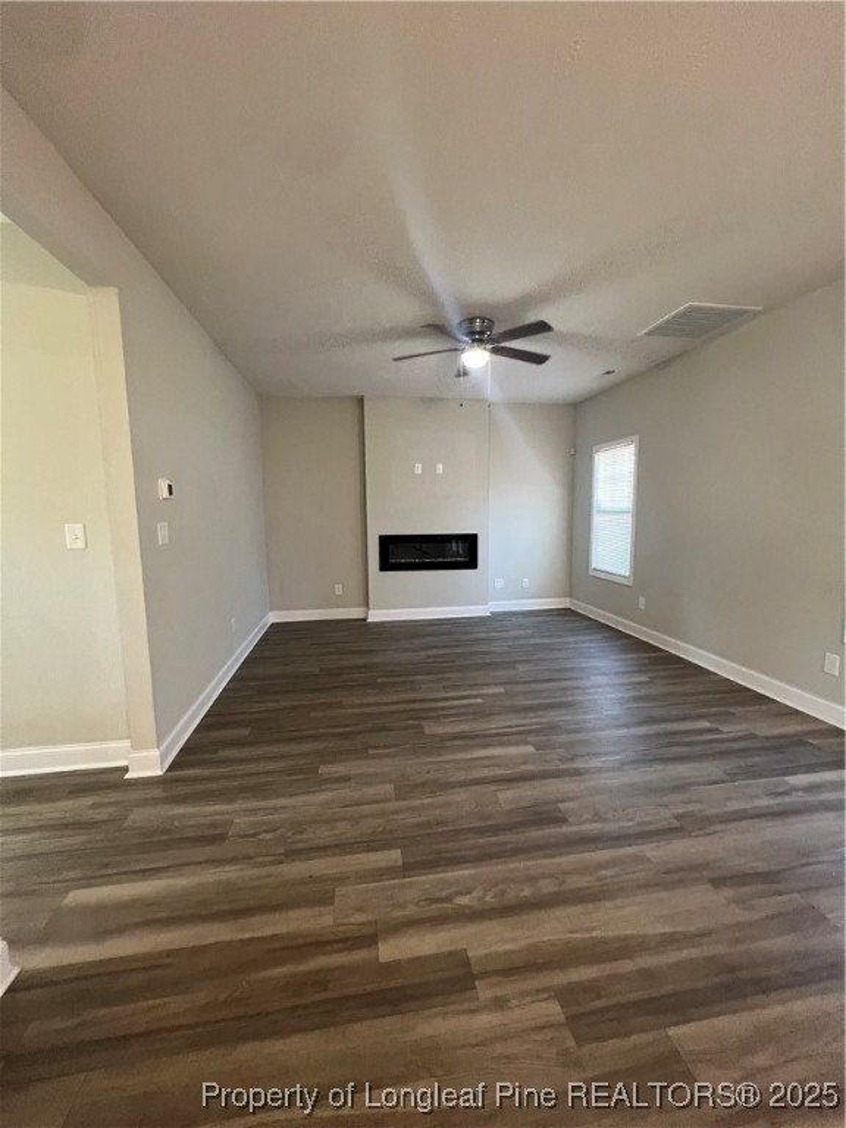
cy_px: 564
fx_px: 424
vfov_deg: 106.2
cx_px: 423
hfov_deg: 89.9
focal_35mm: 13
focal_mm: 1.57
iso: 500
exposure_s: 1/60
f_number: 1.8
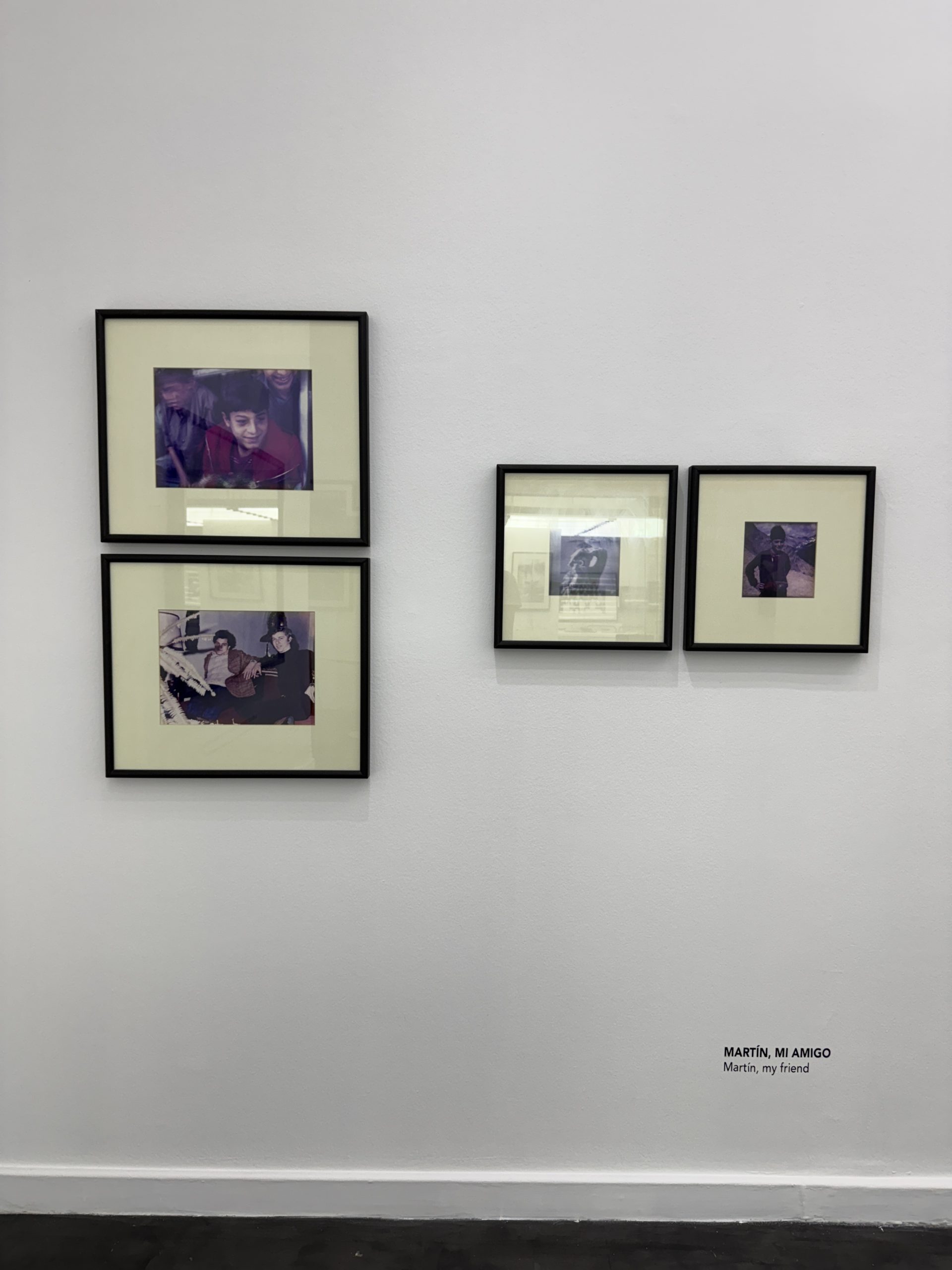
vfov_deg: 71.6
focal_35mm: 24
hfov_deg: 56.8
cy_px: 635
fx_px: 880
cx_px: 476
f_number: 1.78
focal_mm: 6.76
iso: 64
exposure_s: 1/121
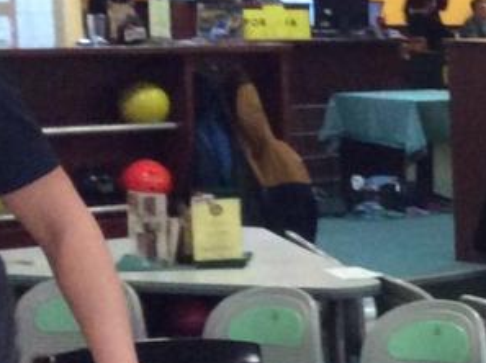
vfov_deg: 10.3
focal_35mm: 144
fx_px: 2019
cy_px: 289
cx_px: 1090
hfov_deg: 11.7
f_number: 2.4
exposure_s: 1/25
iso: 200
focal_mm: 3.3
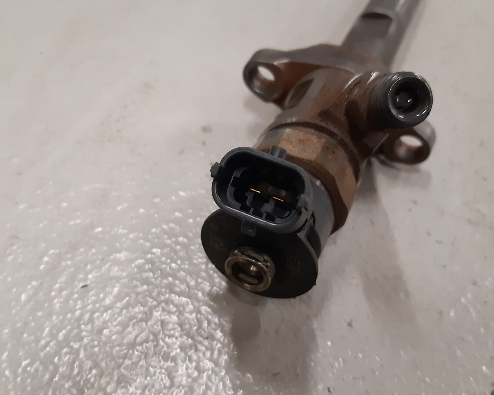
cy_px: 210
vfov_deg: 40.1
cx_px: 252
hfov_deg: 49.1
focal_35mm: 37
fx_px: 541
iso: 200
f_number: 1.7
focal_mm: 3.93
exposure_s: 1/50
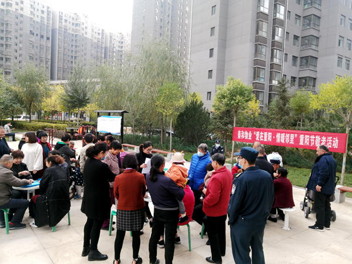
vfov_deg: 51.4
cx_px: 176
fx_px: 275
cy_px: 132
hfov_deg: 65.3
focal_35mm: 27
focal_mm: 3.62
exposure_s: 1/248
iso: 50
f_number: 1.8
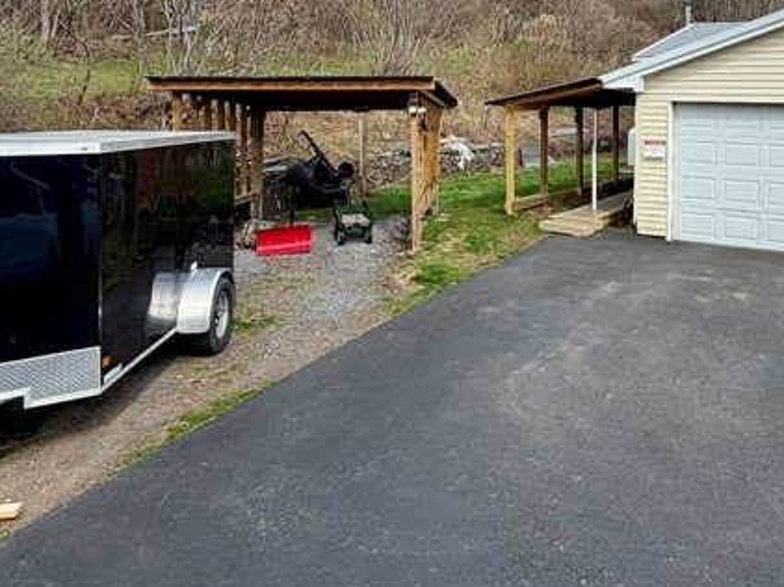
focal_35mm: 34
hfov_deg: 51.9
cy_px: 121
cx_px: 578
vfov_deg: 40.1
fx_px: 770
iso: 25
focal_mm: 2.22
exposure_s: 1/770
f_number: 2.2
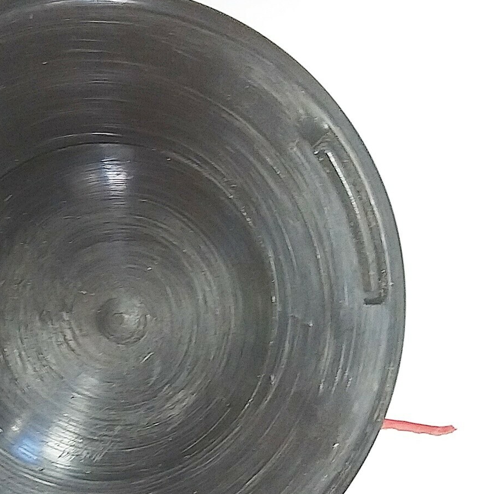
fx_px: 823
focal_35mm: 51
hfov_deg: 32.2
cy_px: 325
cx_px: 77
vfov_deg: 33.1
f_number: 1.7
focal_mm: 3.93
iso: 250
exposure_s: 1/25
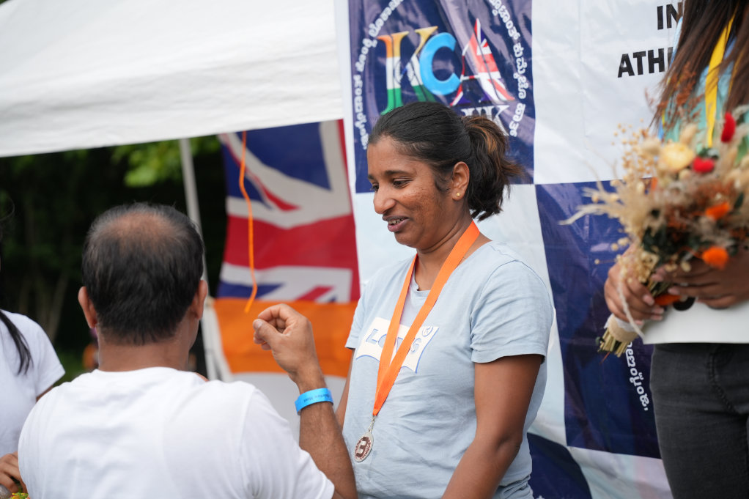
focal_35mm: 70
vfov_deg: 19.5
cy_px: 250
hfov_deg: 28.8
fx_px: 1456
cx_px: 374
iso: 250
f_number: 2.8
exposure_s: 1/2000
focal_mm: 70
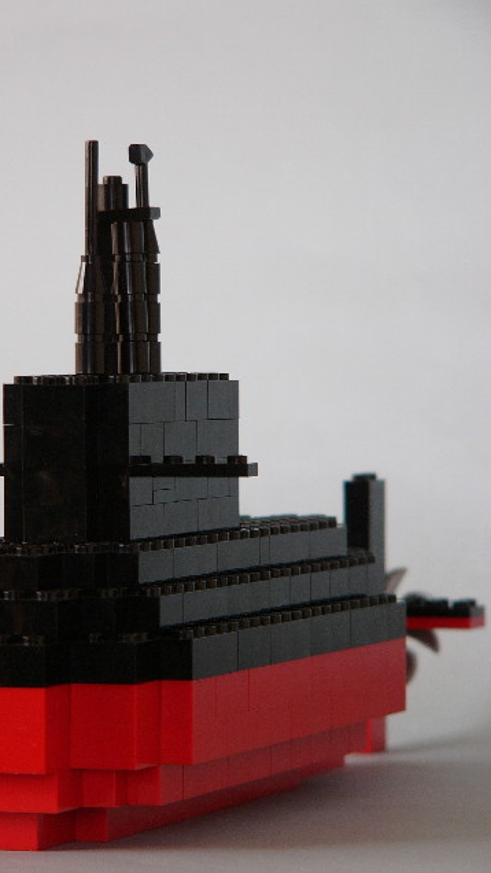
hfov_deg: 5.9
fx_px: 4765
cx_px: 173
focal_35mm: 206
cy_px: 436
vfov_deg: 10.5
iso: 75
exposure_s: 1/60
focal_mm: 31.3
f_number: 2.8
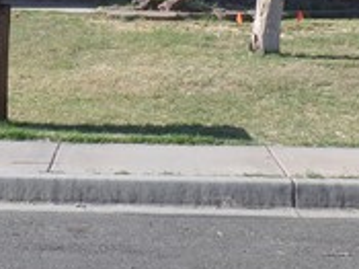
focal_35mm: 128
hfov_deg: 15.3
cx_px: 49
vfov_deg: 11.5
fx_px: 1327
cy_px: 2
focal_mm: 6.2
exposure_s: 1/1000
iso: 100
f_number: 3.4
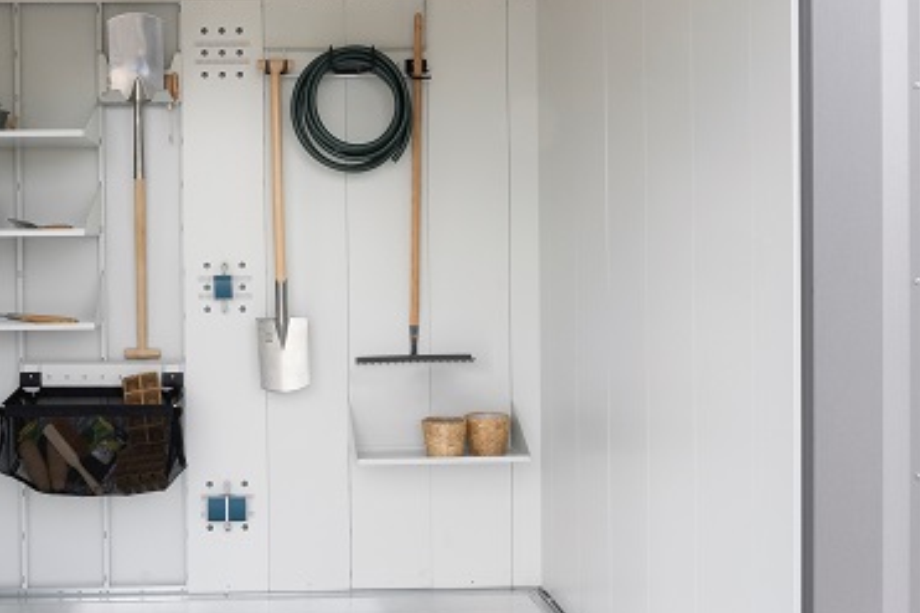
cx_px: 248
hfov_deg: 45.1
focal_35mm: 42
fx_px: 1073
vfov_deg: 31.8
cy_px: 252
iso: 320
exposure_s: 1/20
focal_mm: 16
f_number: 22
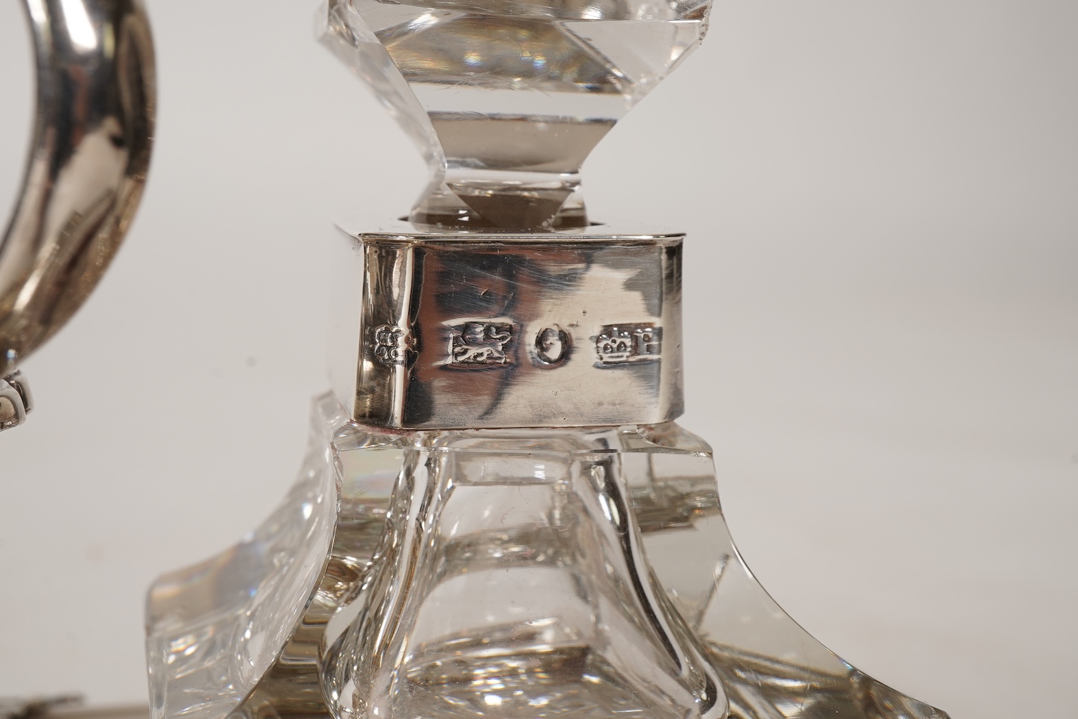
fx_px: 1348
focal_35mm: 45
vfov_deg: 29.9
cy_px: 360
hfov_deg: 43.6
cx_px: 539
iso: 320
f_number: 22
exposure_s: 1/125
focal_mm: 30
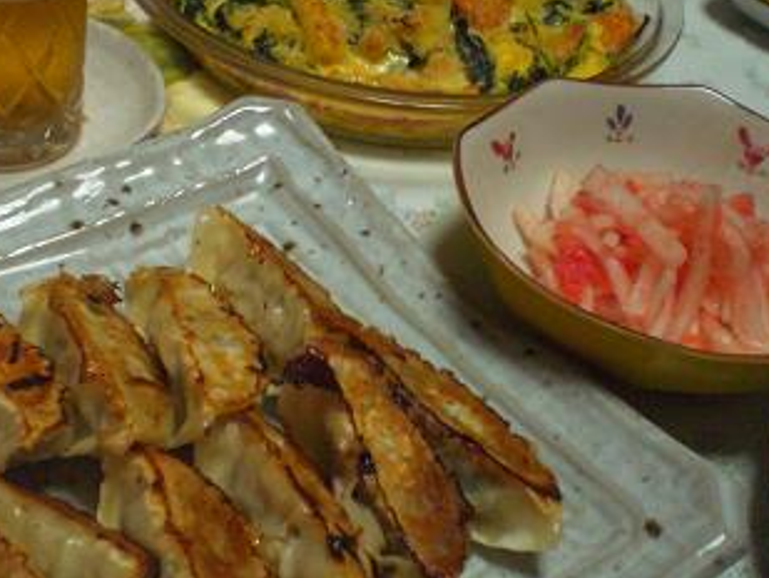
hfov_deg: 33.7
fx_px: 1267
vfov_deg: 25.7
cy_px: 299
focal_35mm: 57
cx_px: 304
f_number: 3.1
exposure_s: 1/60
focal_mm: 6.3
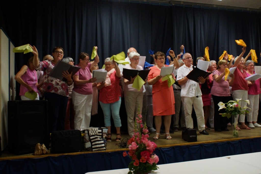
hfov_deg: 53.1
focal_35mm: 36
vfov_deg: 36.8
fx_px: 261
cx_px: 130
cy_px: 87
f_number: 4.5
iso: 1600
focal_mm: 24
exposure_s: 1/100
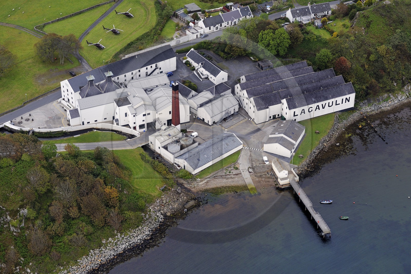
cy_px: 137
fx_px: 799
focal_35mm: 70
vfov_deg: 19.4
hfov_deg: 28.9
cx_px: 206
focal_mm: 70
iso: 400
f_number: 5.6
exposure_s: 1/800
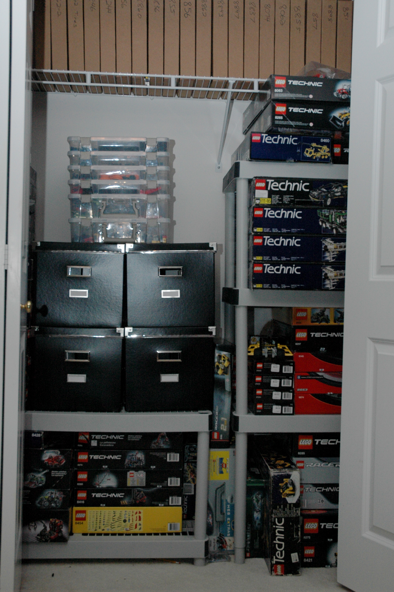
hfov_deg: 30.8
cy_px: 296
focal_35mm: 44
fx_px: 715
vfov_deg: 45.0
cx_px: 197
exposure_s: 1/60
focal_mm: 29
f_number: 5.6
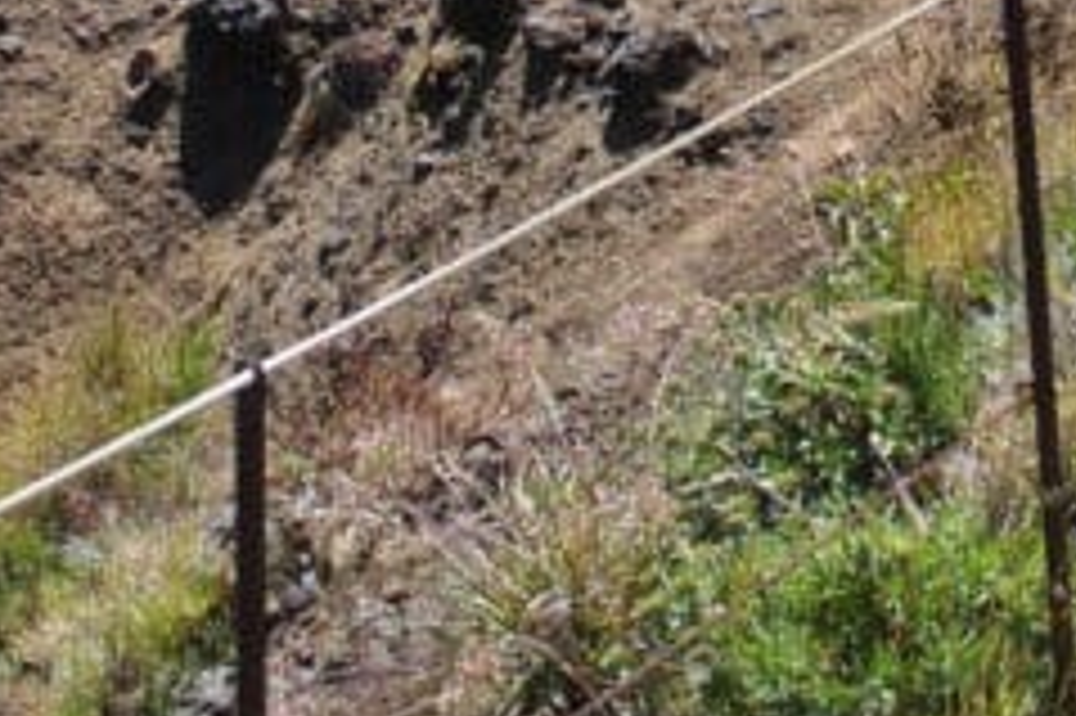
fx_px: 5764
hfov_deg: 10.6
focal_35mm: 193
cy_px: -1139
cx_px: 993
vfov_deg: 6.7
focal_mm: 30
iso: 100
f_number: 8
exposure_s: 1/250
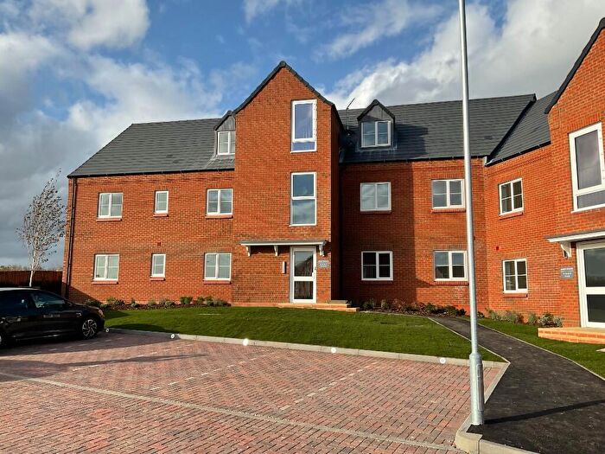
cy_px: 227
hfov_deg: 61.7
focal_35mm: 29
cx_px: 302
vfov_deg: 48.2
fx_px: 507
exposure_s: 1/1279
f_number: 1.8
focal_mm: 3
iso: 16
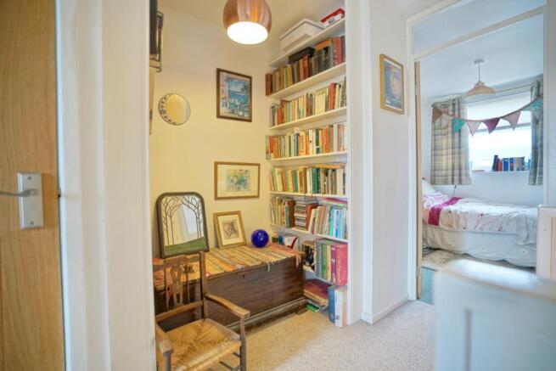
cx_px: 278
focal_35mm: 16
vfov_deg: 73.8
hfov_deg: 96.7
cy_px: 186
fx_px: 247
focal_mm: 16
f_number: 2.8
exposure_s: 1/6
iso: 100
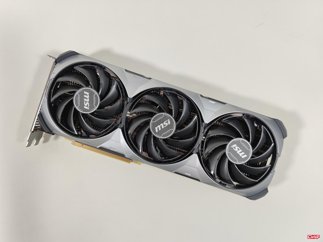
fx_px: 233
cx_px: 162
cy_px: 121
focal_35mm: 25
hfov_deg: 69.4
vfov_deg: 54.9
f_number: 1.85
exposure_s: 1/100
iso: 78
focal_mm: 6.78
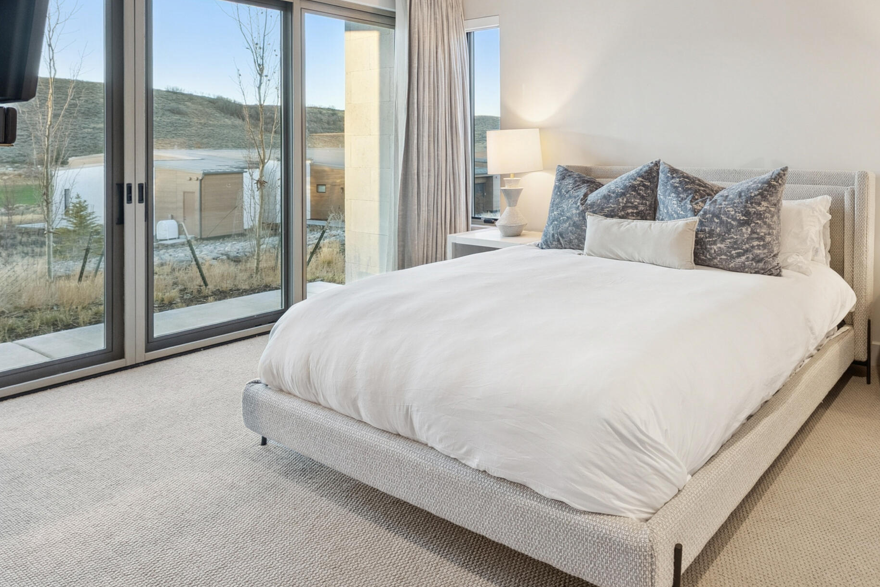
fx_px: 562
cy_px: 161
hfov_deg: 69.2
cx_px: 695
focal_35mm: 23
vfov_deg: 53.2
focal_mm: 14
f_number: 8
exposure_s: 1/20
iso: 640
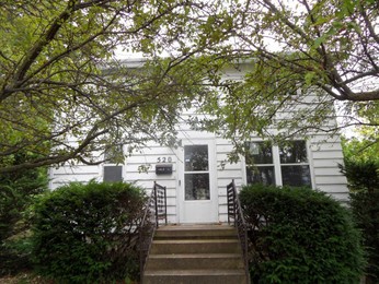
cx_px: 190
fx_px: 263
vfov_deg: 56.9
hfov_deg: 71.6
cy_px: 142
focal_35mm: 24
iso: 80
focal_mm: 3.9
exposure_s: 1/180
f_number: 3.2
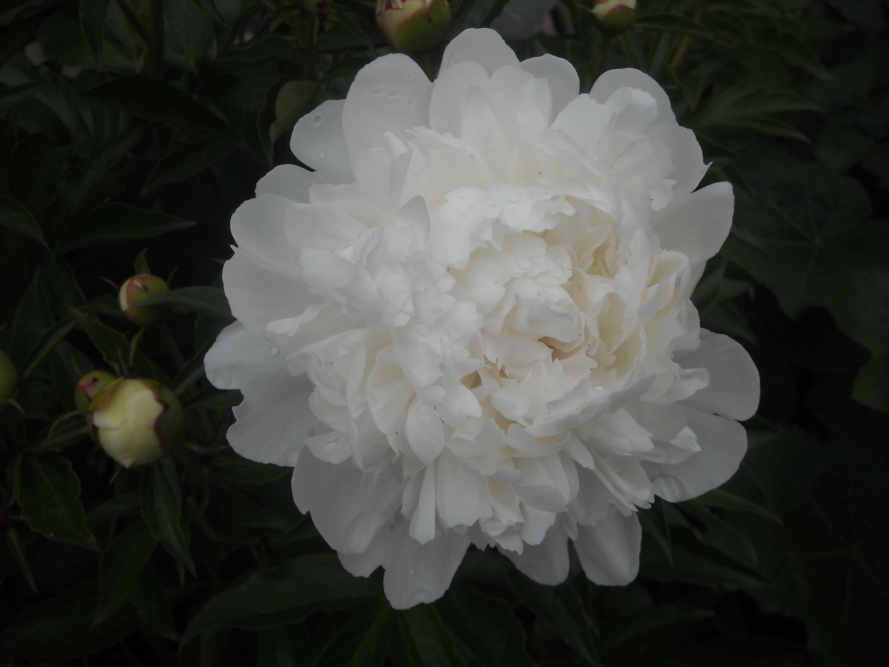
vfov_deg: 24.0
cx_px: 444
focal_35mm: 61
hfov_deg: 31.7
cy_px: 334
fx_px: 1567
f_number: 6.9
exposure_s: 1/309
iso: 64
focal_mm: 9.87
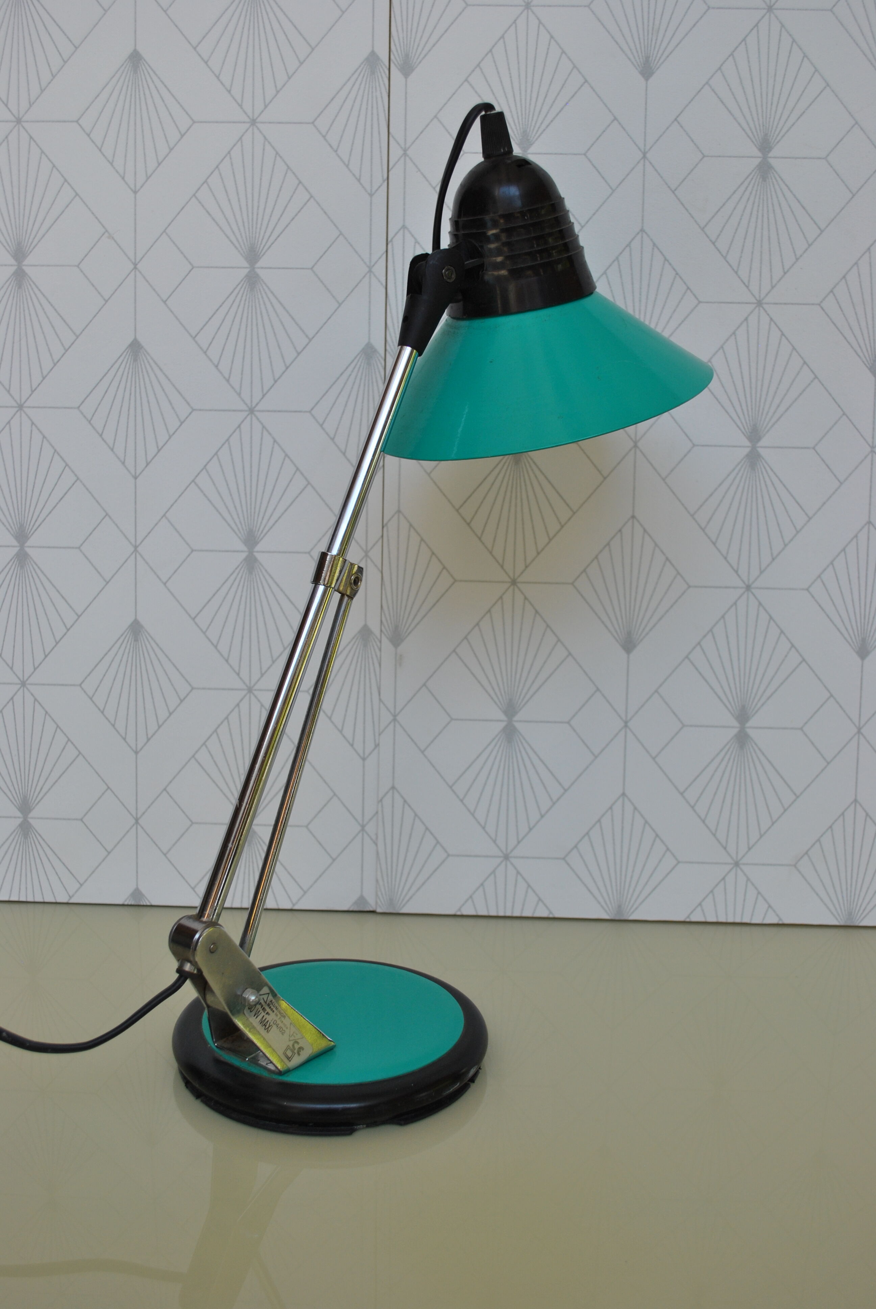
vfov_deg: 49.5
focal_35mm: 39
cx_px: 438
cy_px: 654
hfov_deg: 34.3
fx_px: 1419
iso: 180
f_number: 5.6
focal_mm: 26
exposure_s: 1/125
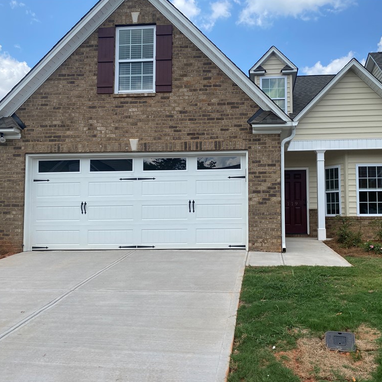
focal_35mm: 31
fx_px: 387
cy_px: 190
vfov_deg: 52.5
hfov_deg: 52.1
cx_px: 231
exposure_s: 1/2066
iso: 32
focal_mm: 4.25
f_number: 1.8
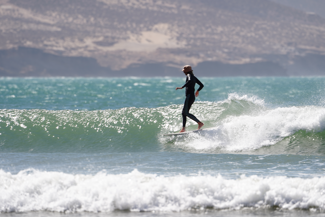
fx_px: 5416
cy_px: 108
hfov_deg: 3.4
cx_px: 162
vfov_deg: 2.3
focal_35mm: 600
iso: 125
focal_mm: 600
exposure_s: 1/400
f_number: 8
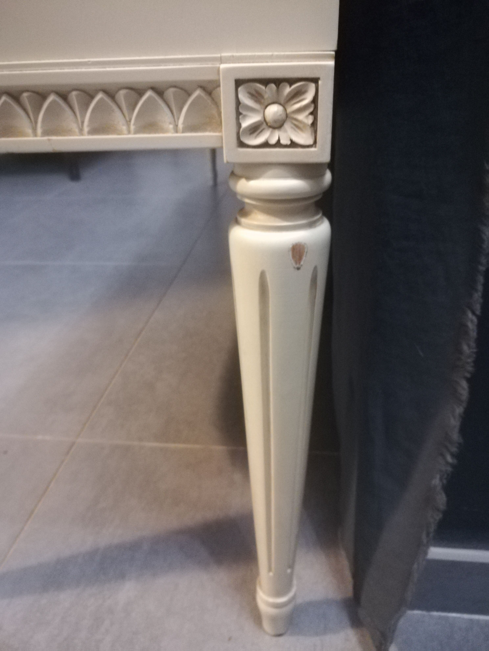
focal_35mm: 26
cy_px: 326
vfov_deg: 67.3
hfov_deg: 53.1
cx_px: 244
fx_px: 490
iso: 1600
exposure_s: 1/14.3
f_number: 2.2
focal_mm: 3.83
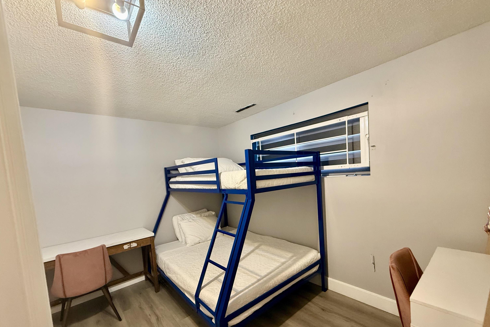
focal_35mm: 15
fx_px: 204
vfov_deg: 76.8
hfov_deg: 100.4
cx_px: 246
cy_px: 188
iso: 400
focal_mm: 2.22
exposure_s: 1/60
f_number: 2.2
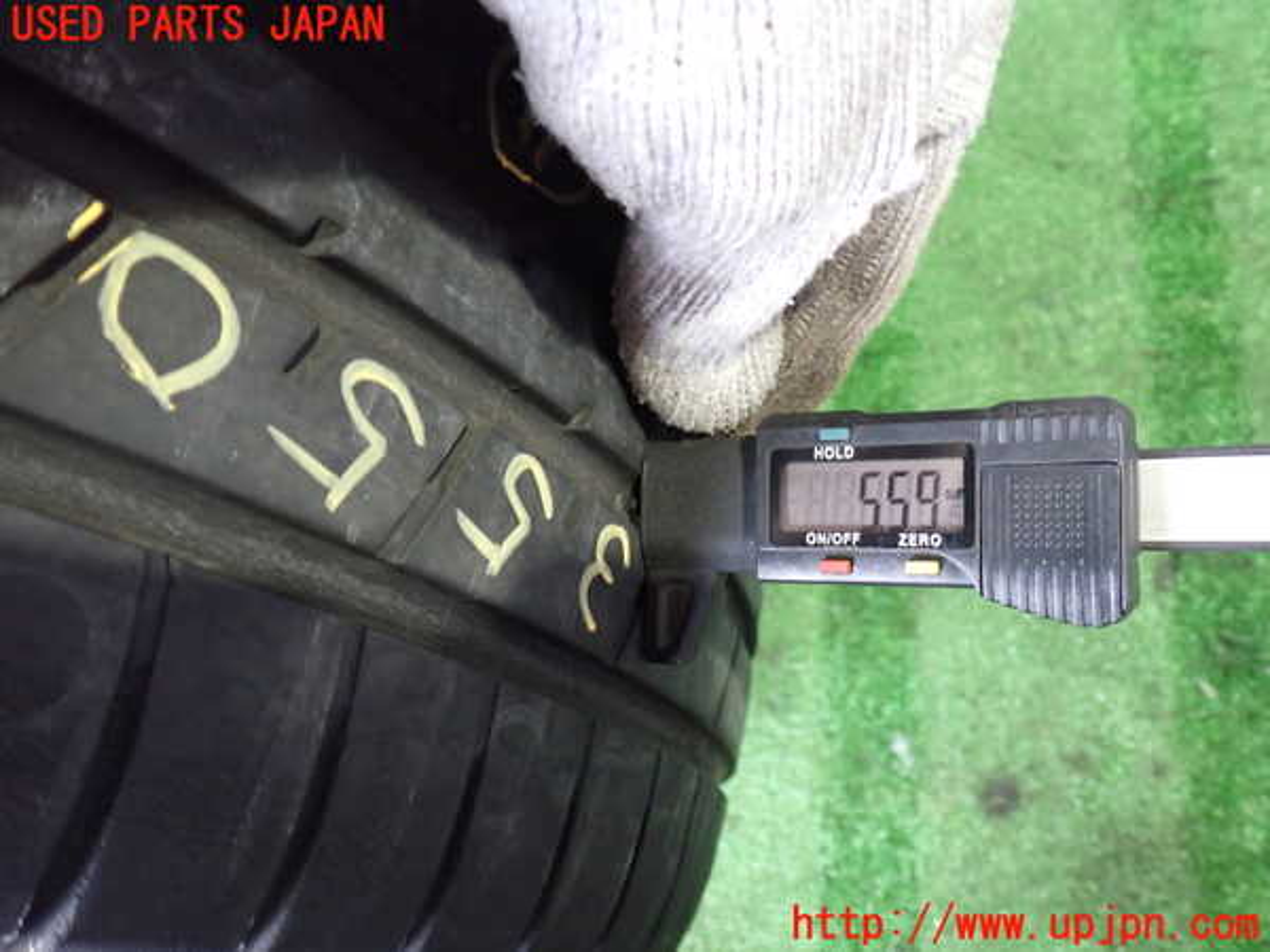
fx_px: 1101
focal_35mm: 30
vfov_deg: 46.8
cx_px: 635
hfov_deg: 60.0
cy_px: 476
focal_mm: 5.4
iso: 640
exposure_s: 1/30
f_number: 2.3
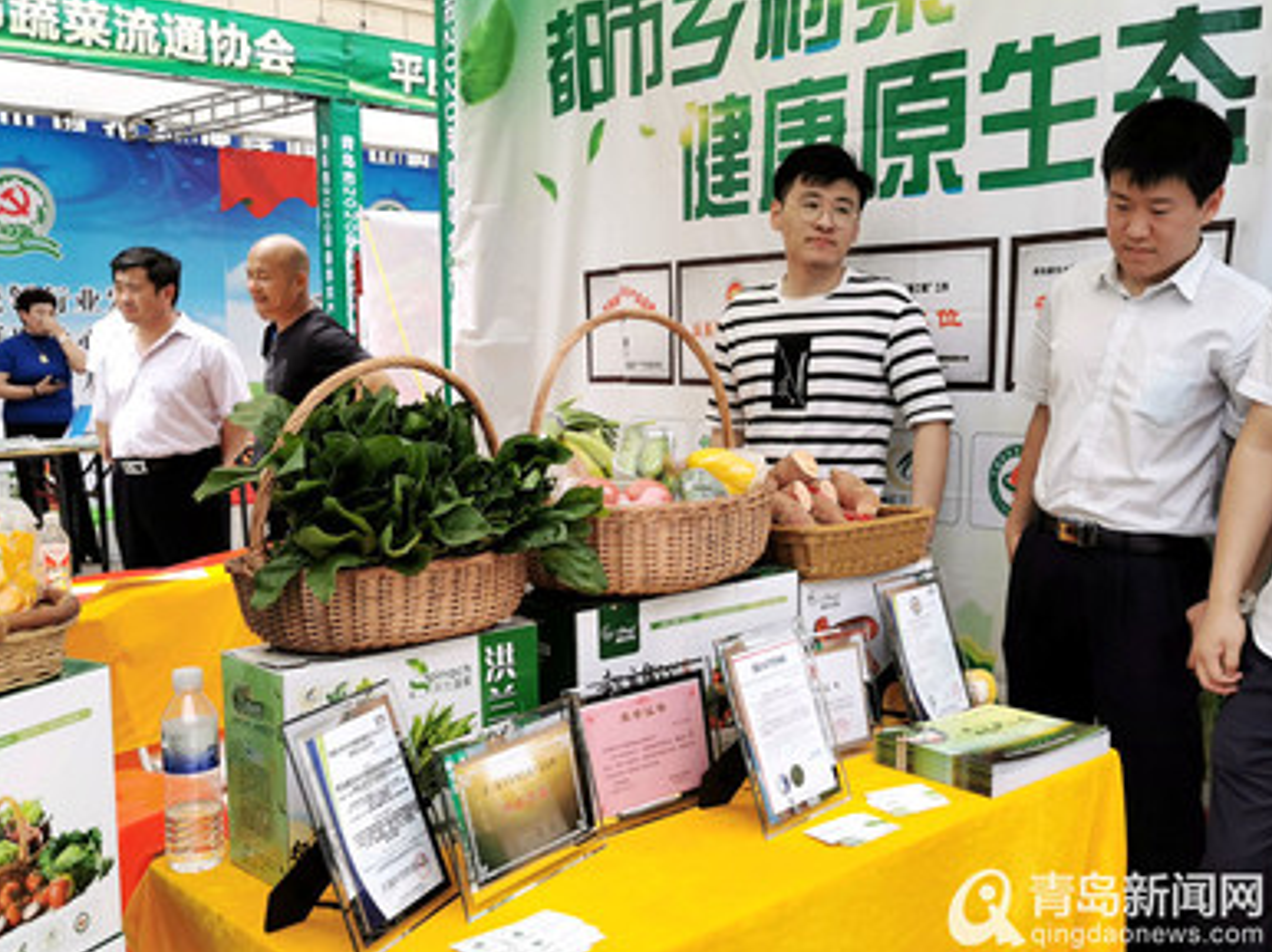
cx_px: 629
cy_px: 478
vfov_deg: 49.7
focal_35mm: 28
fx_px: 1028
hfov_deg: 63.5
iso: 50
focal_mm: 5.56
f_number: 1.6
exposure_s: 1/1689
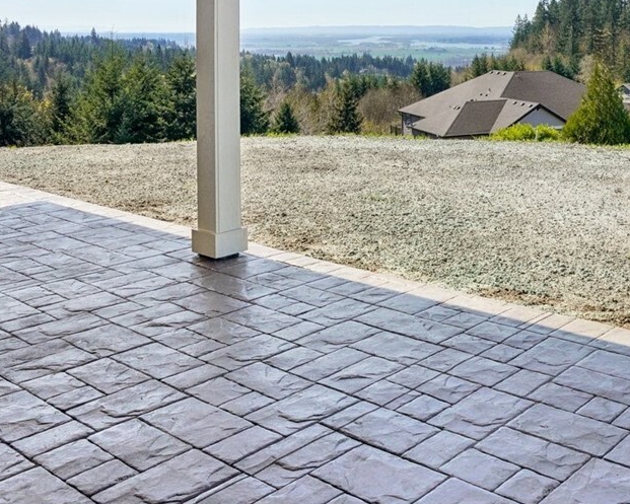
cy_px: 45
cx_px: 475
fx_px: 765
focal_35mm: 41
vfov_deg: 34.4
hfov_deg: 43.3
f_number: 8
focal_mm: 16
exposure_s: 1/1000
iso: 400
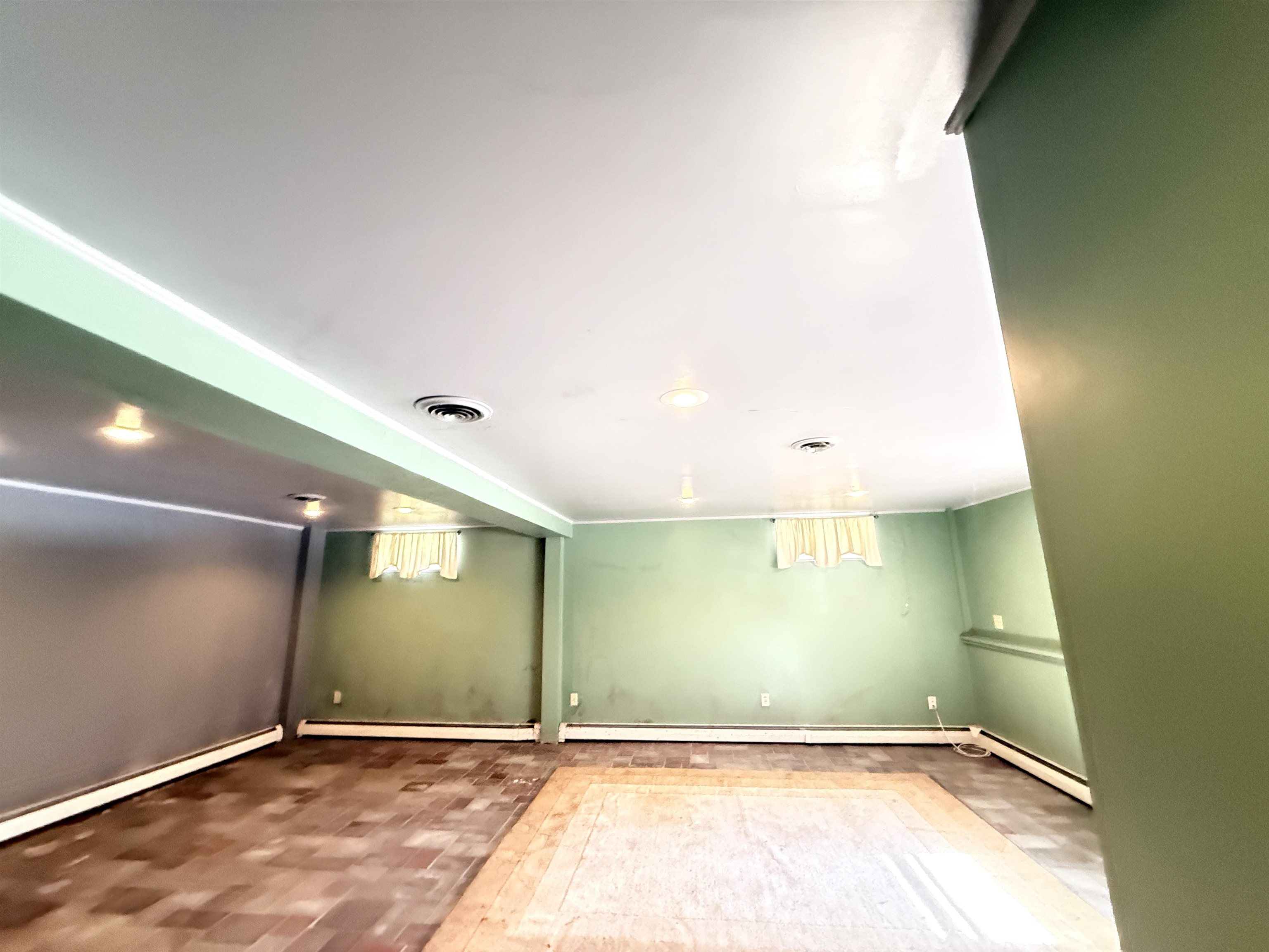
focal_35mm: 14
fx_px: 513
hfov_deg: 102.1
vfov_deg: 85.7
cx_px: 634
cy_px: 476
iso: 1000
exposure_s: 1/60
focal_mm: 2.22
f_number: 2.2
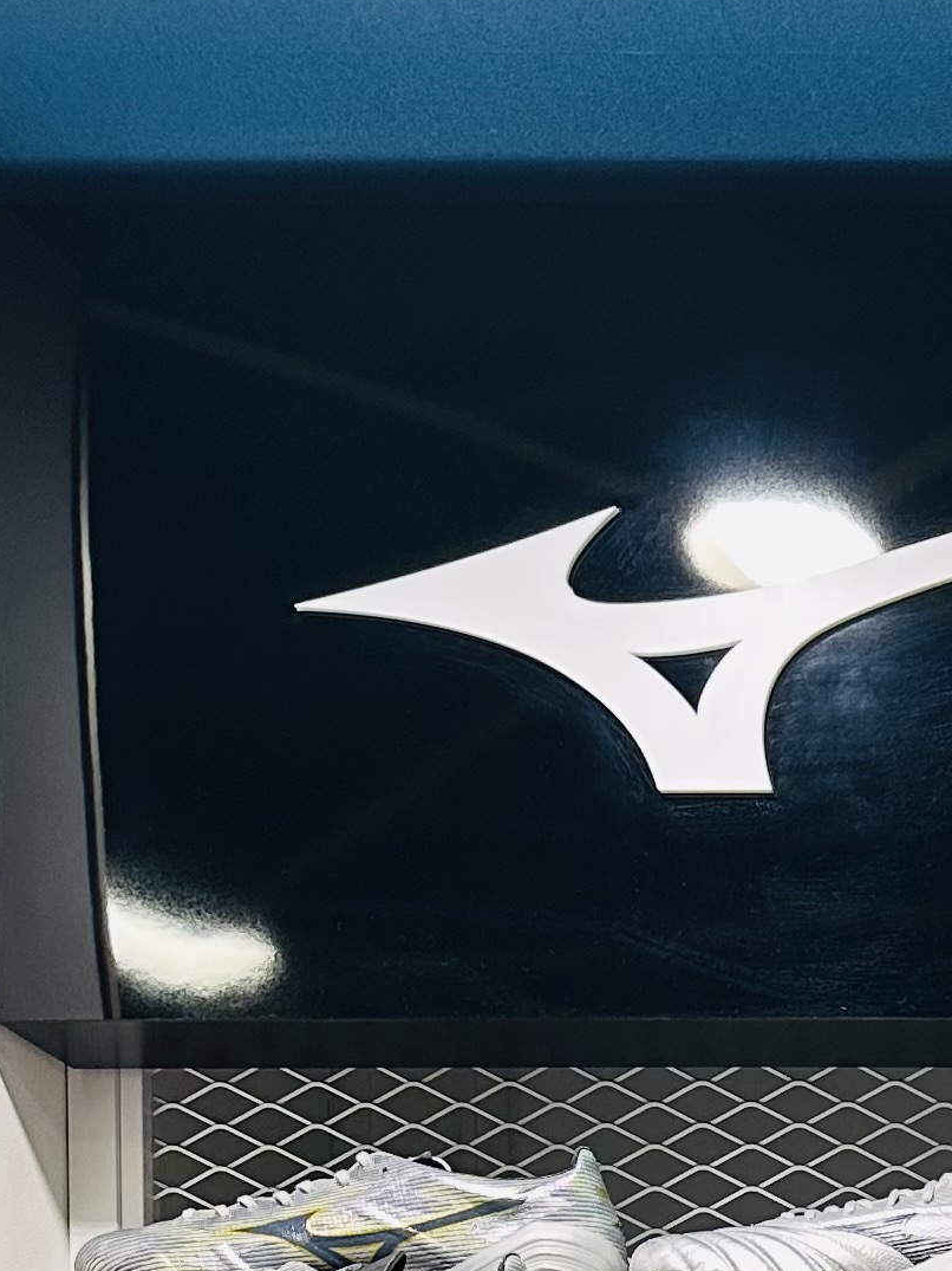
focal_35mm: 90
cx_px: 1755
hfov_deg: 14.3
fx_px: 3301
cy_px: 2214
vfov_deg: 17.9
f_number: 1.78
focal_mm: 6.86
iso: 100
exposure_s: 1/121
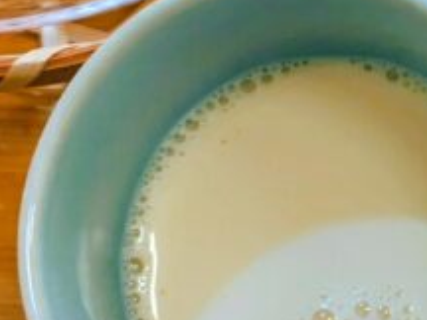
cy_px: -18
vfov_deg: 10.8
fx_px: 1678
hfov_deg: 13.7
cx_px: 613
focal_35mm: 136
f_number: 1.9
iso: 612
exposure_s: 1/50
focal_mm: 5.6
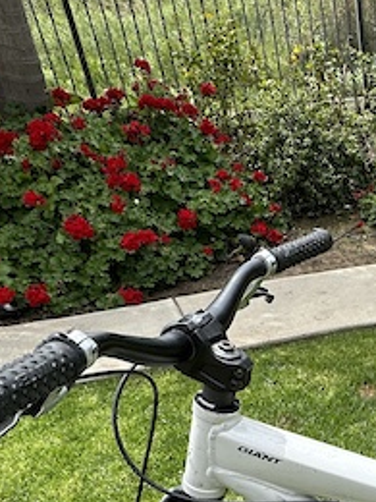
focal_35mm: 43
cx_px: 459
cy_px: 504
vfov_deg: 38.8
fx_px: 623
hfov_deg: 28.8
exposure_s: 1/955
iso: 40
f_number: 2.2
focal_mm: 2.22
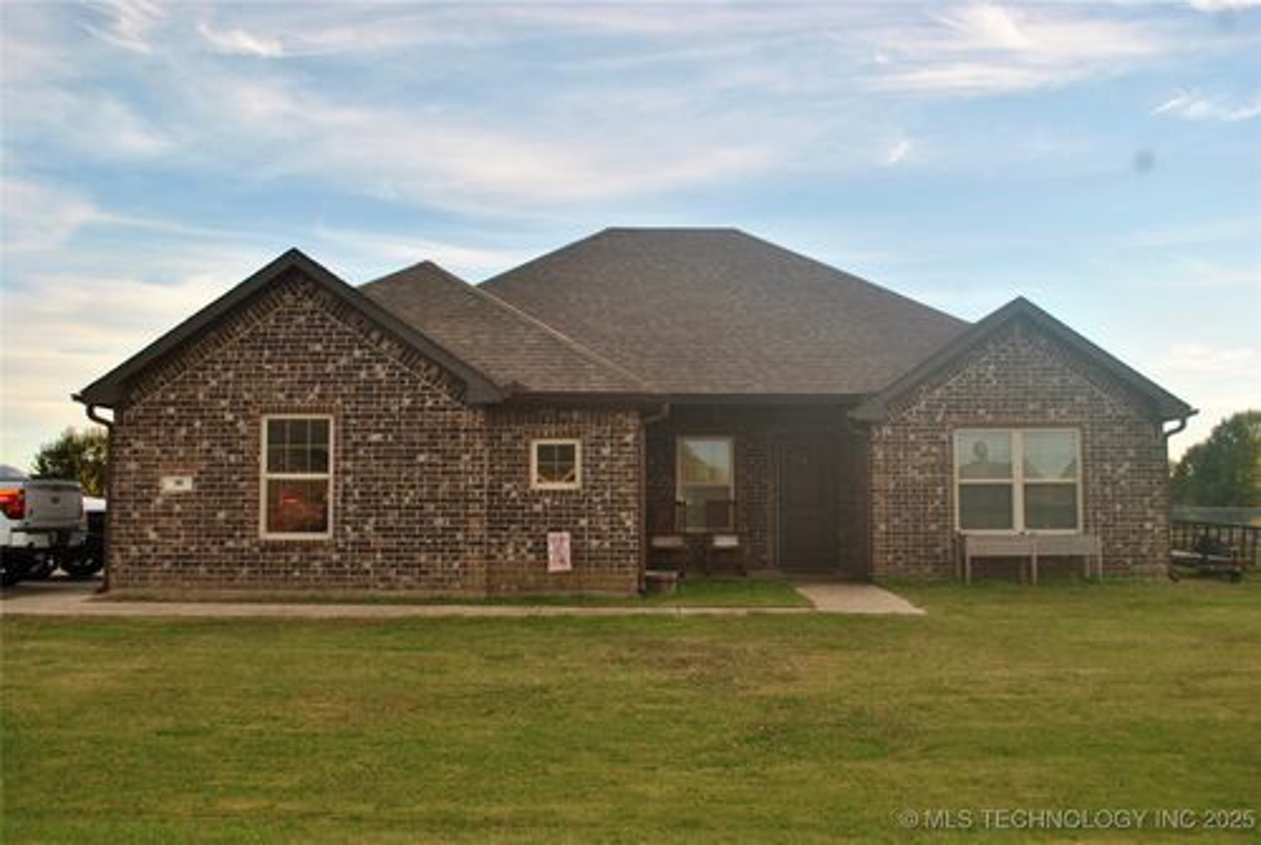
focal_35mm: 36
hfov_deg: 53.1
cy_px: 422
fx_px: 1263
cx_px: 630
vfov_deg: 37.0
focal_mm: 24
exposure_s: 1/200
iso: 100
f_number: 5.6
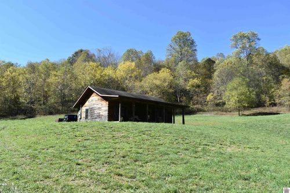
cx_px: 145
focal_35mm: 27
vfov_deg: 47.9
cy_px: 96
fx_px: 217
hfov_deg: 67.4
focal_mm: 18
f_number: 8
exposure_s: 1/125
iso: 100
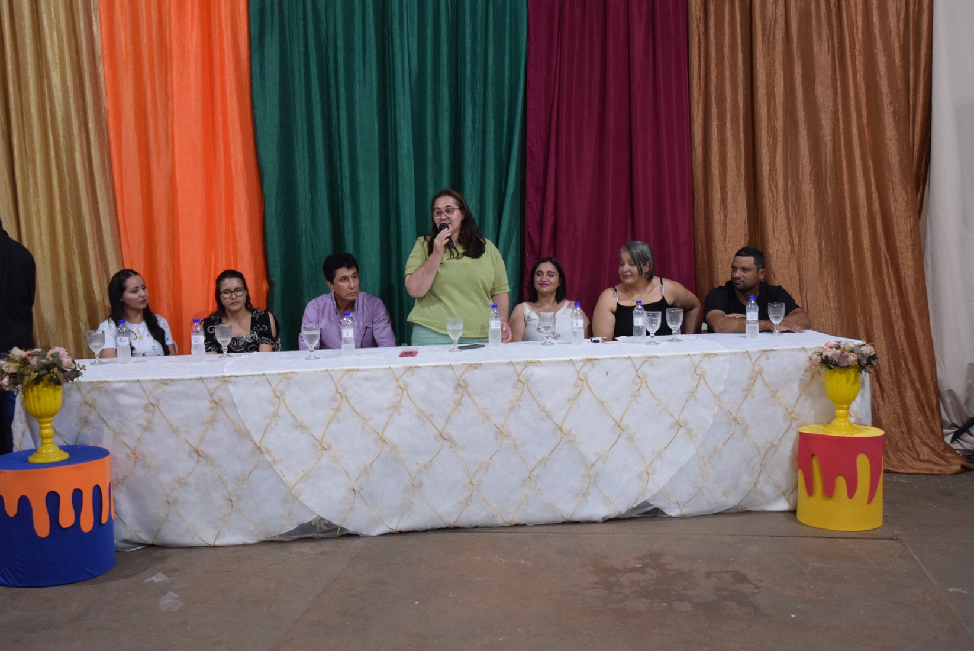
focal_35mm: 40
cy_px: 326
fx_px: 1096
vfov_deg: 33.1
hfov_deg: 47.9
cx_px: 487
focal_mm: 27
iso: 2200
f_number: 3.8
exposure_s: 1/60
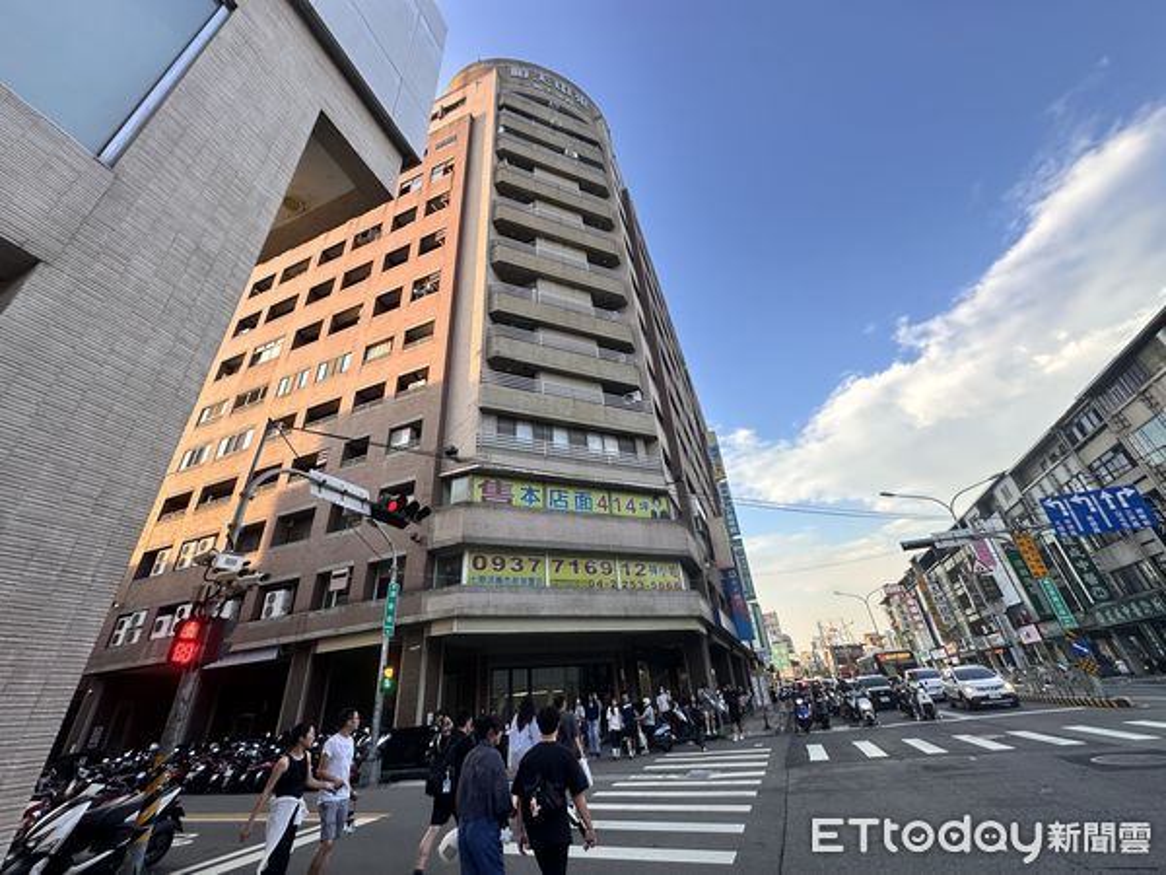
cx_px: 583
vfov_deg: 85.7
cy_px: 438
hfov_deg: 102.1
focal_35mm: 14
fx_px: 472
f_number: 2.2
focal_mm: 2.22
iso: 40
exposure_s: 1/154
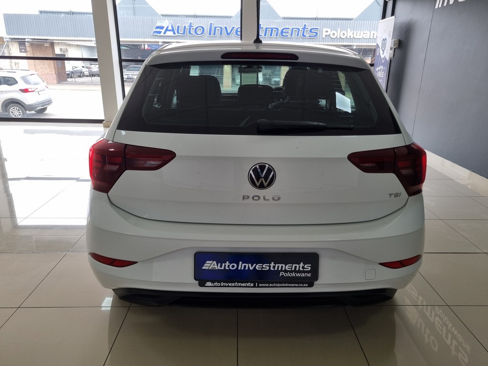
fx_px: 367
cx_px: 244
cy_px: 183
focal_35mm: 26
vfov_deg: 53.1
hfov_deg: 67.3
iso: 50
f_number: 1.8
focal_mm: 5.4
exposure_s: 1/100
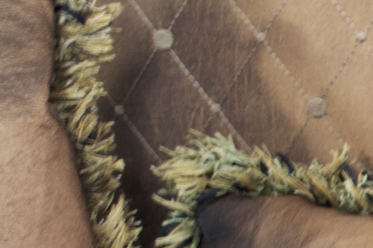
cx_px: 694
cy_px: 404
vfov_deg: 7.9
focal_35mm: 170
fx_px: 1760
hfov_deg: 11.2
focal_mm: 26
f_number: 4.2
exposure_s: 1/15
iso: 1100
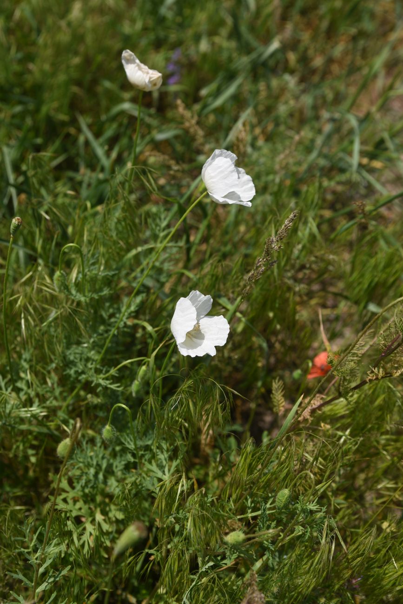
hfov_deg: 24.2
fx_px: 940
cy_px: 302
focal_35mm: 56
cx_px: 202
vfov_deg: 35.6
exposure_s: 1/500
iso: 100
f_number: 7.1
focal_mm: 56
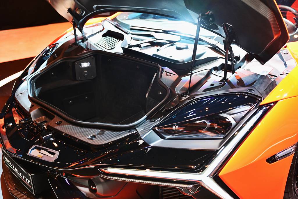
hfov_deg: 53.1
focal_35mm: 36
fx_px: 298
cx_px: 149
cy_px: 100
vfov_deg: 36.9
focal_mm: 36
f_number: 3.5
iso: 1600
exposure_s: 1/100
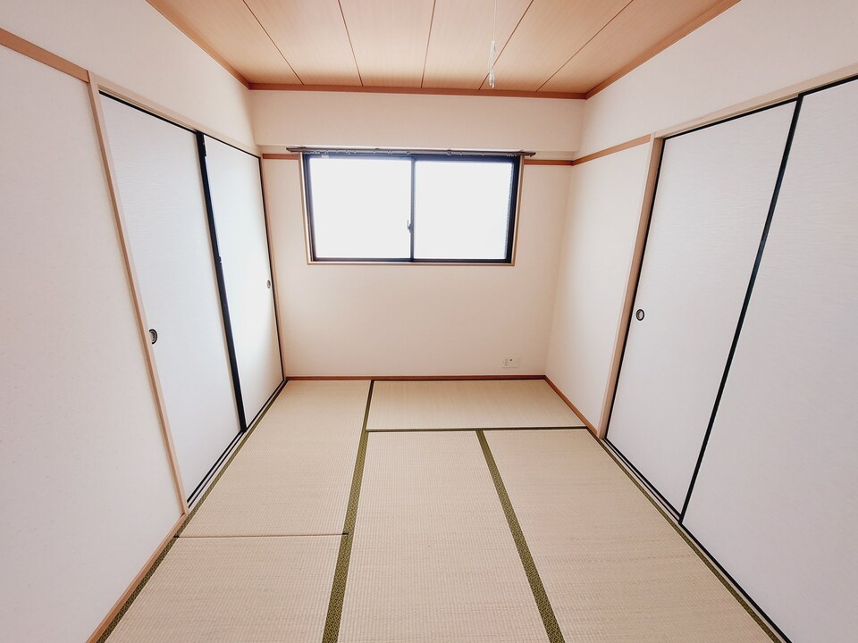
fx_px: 322
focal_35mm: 13
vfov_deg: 89.9
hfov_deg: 106.2
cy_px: 322
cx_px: 429
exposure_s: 1/60
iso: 100
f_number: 2.2
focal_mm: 1.74
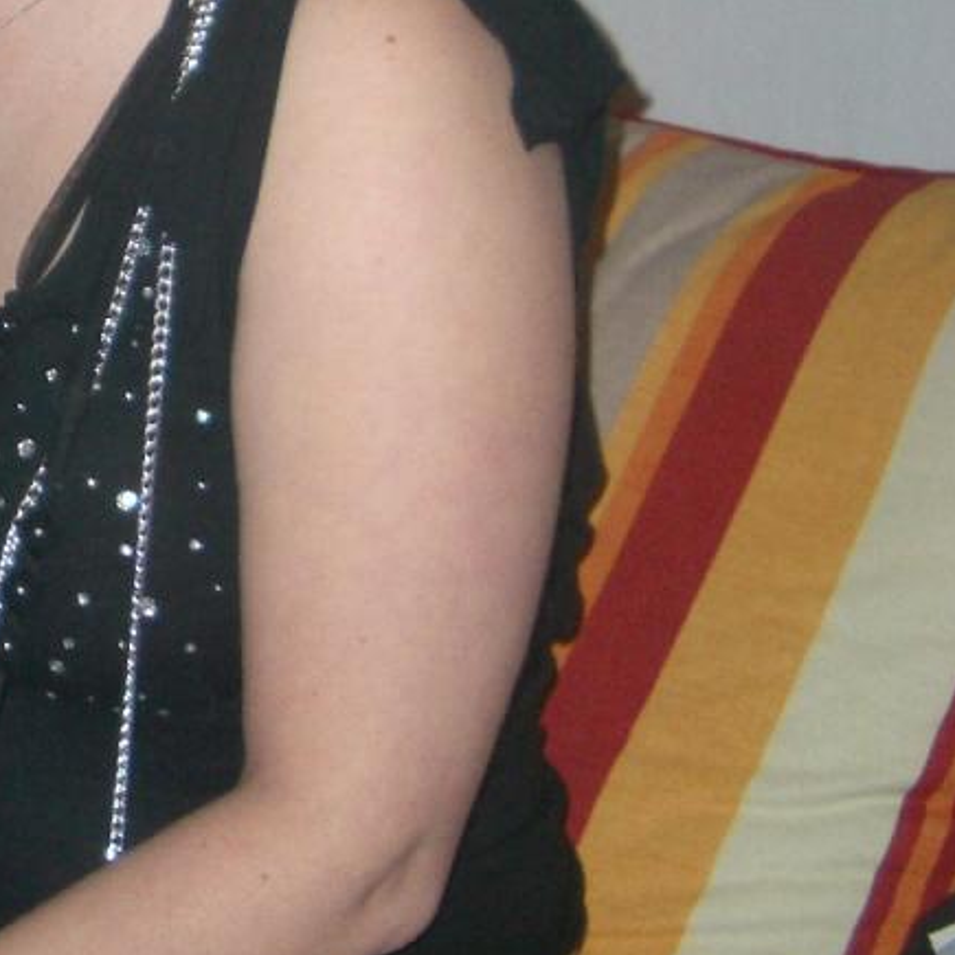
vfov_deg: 18.7
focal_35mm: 91
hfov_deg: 18.4
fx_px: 2840
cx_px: -92
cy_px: 64
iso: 100
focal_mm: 5.8
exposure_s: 1/60
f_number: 2.6
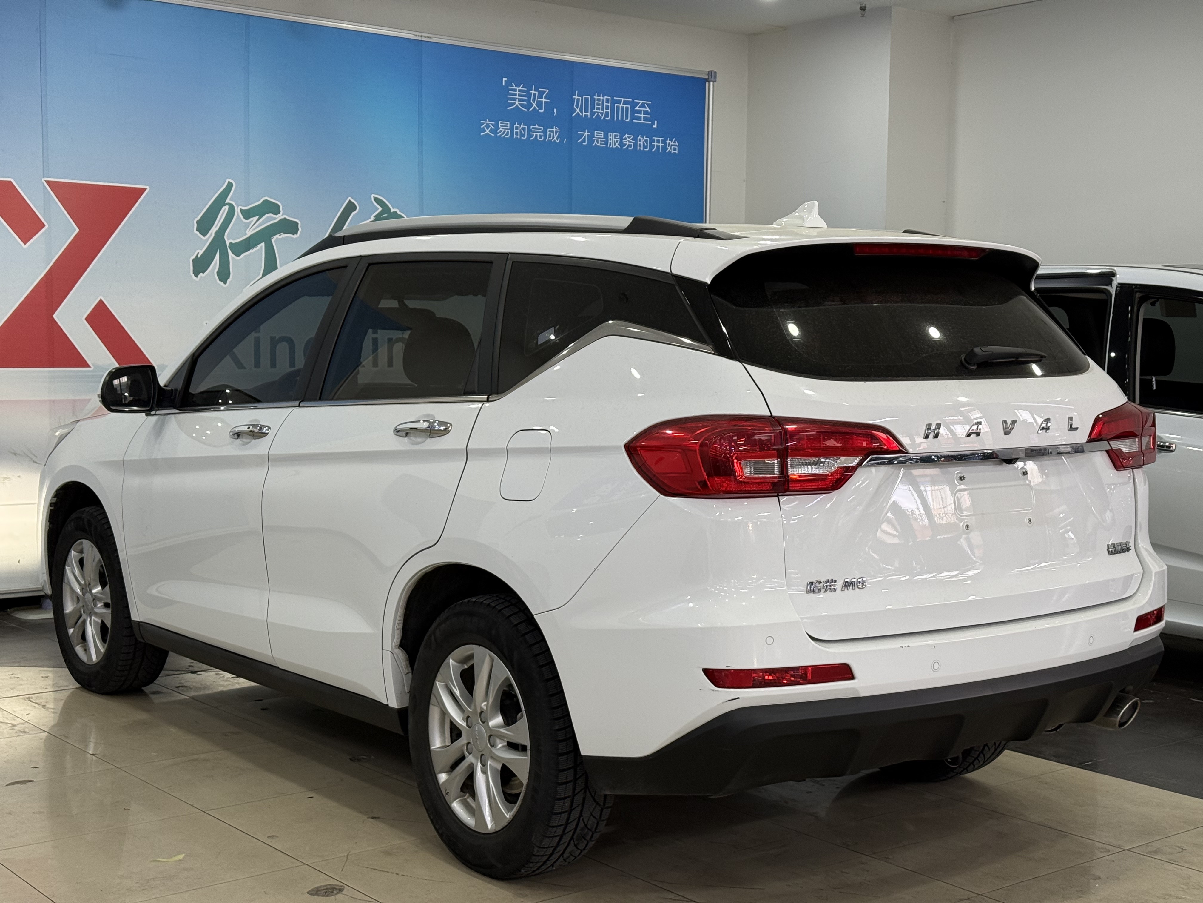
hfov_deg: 39.7
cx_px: 602
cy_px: 452
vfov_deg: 30.3
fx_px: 1668
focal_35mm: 48
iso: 80
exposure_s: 1/50
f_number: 1.78
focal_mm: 6.76
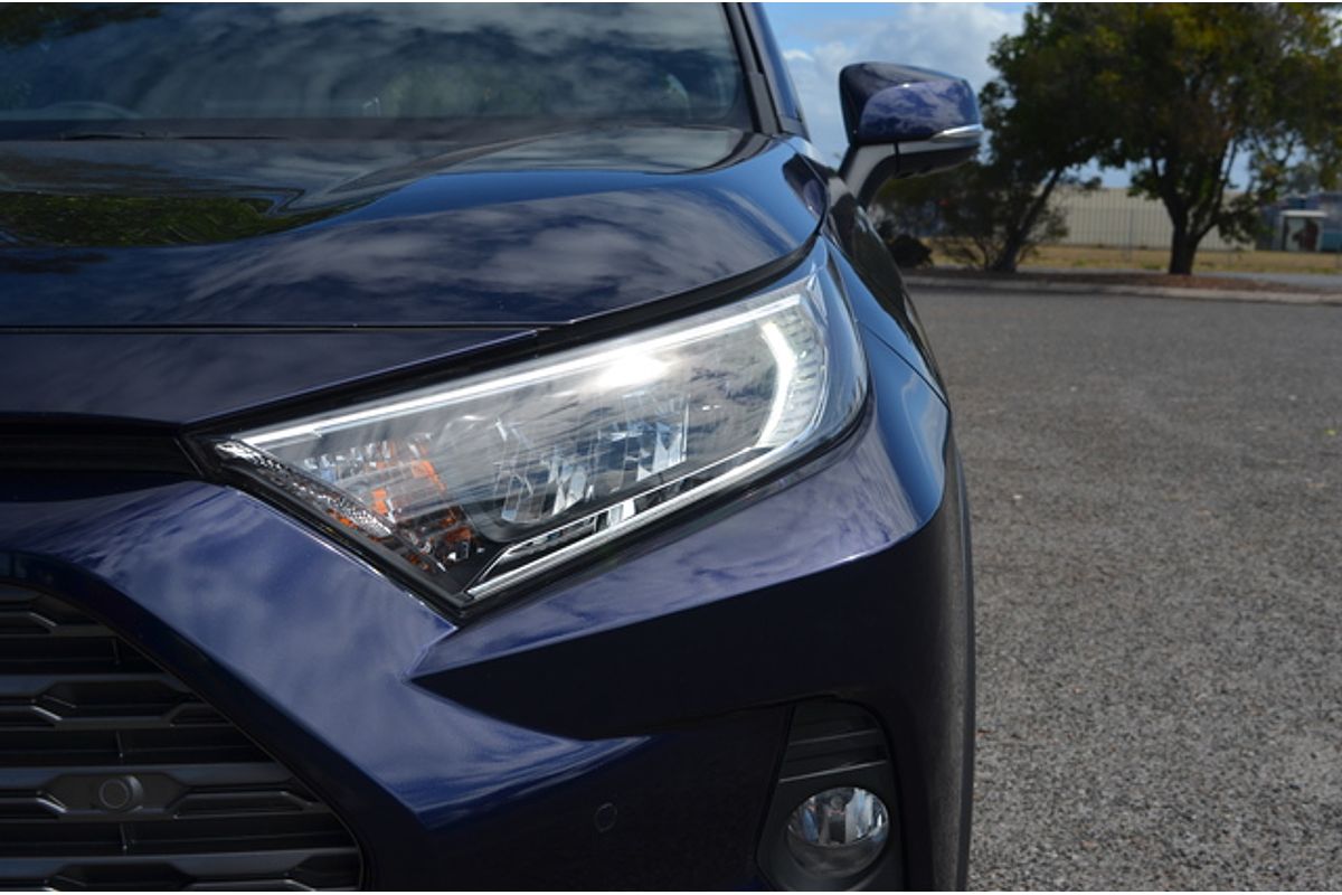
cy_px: 448
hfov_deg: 43.6
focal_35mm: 45
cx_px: 671
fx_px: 1677
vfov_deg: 29.9
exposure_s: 1/400
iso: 100
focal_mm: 30
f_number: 10
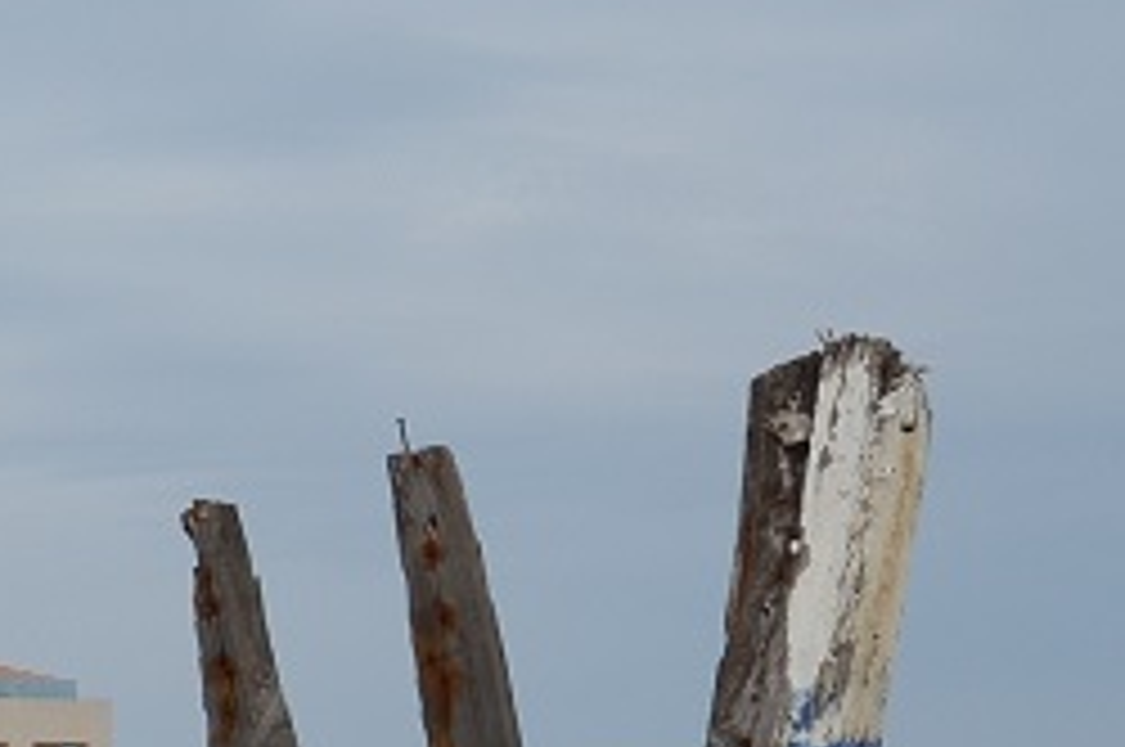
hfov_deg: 12.2
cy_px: 727
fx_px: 5243
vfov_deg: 8.1
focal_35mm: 168
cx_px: 819
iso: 250
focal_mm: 20
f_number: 4.8
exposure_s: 1/750
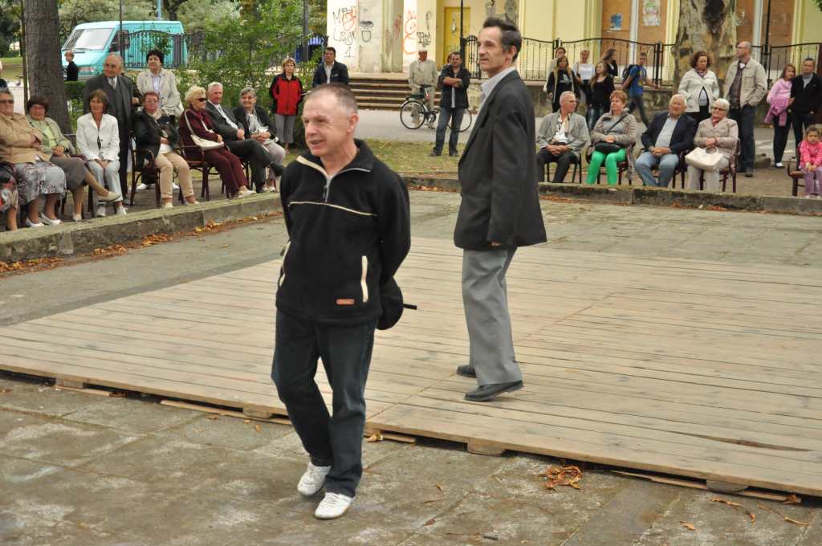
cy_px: 273
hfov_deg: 35.1
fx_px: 1300
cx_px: 411
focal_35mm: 57
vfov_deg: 23.7
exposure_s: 1/500
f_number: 4.5
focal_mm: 38
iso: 2000
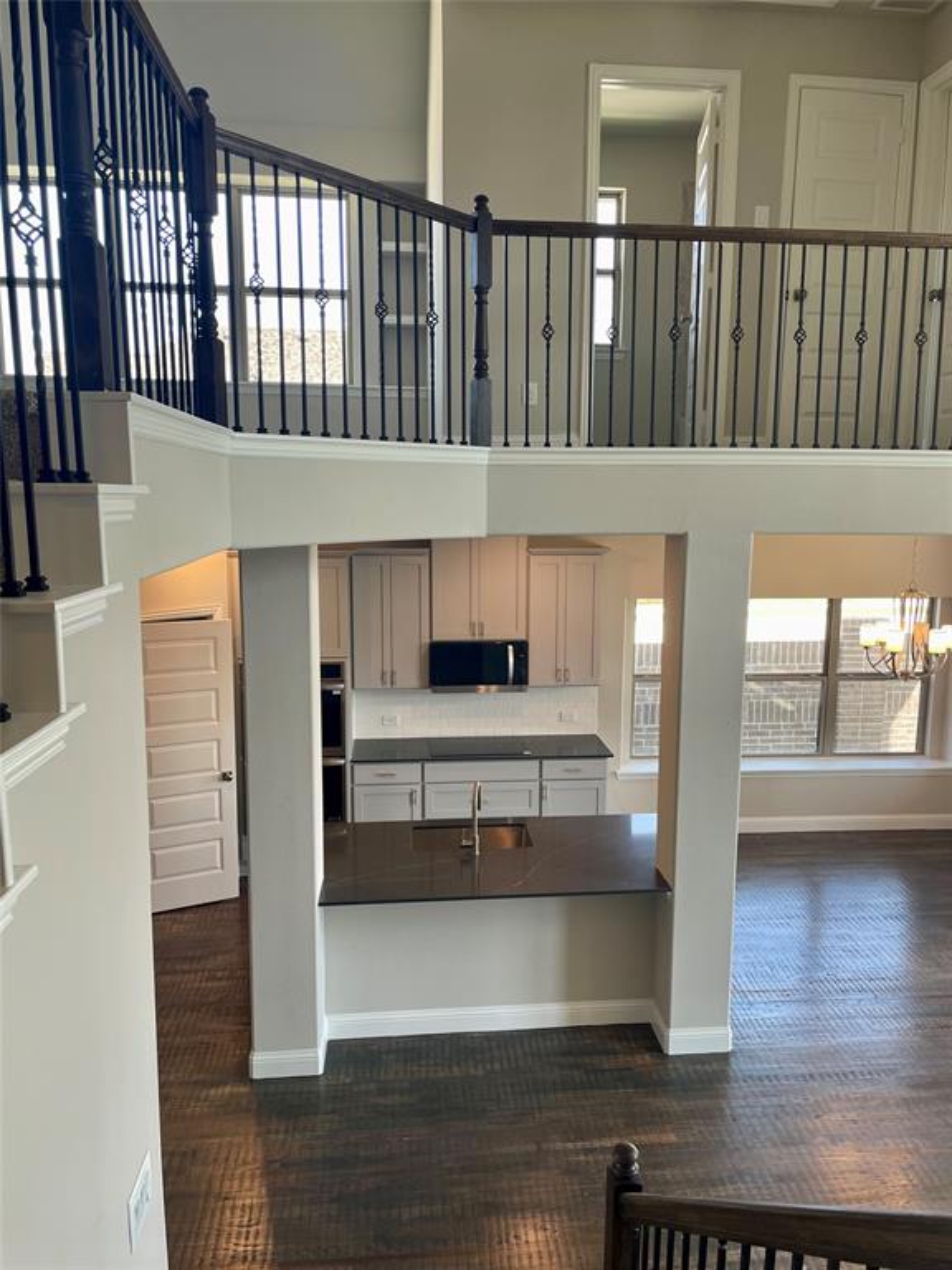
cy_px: 635
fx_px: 953
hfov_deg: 53.1
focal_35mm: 26
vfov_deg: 67.3
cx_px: 476
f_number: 1.6
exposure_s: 1/120
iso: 64
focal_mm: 4.2
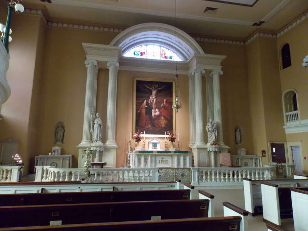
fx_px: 205
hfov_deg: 73.9
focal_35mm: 23
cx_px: 154
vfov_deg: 58.9
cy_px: 116
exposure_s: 1/13
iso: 400
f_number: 3.1
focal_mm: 4
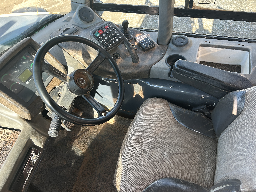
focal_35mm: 26
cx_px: 128
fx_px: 192
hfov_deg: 67.3
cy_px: 96
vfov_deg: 53.1
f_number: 1.5
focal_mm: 5.7
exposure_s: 1/127
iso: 32
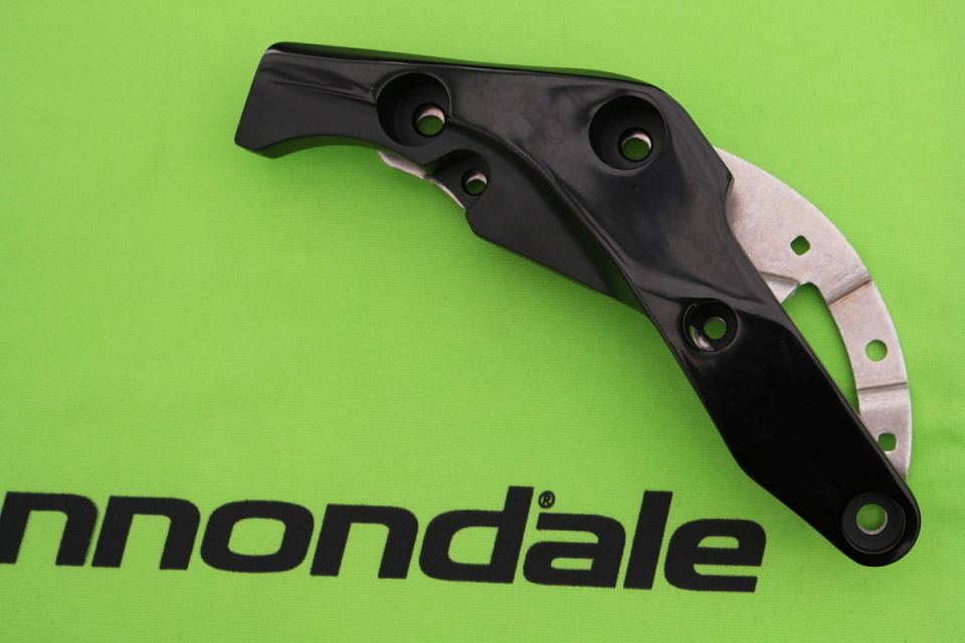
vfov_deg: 27.5
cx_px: 482
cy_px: 322
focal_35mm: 49
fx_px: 1313
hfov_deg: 40.3
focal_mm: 32
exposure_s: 1/160
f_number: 5
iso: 400
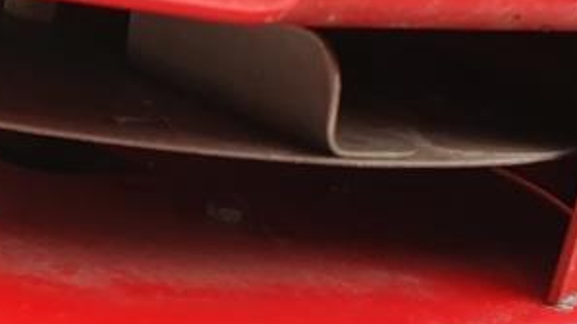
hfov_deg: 20.5
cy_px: 347
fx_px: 1484
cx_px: -122
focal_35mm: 97
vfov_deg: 12.3
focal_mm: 4.32
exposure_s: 1/141
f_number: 2.4
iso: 50
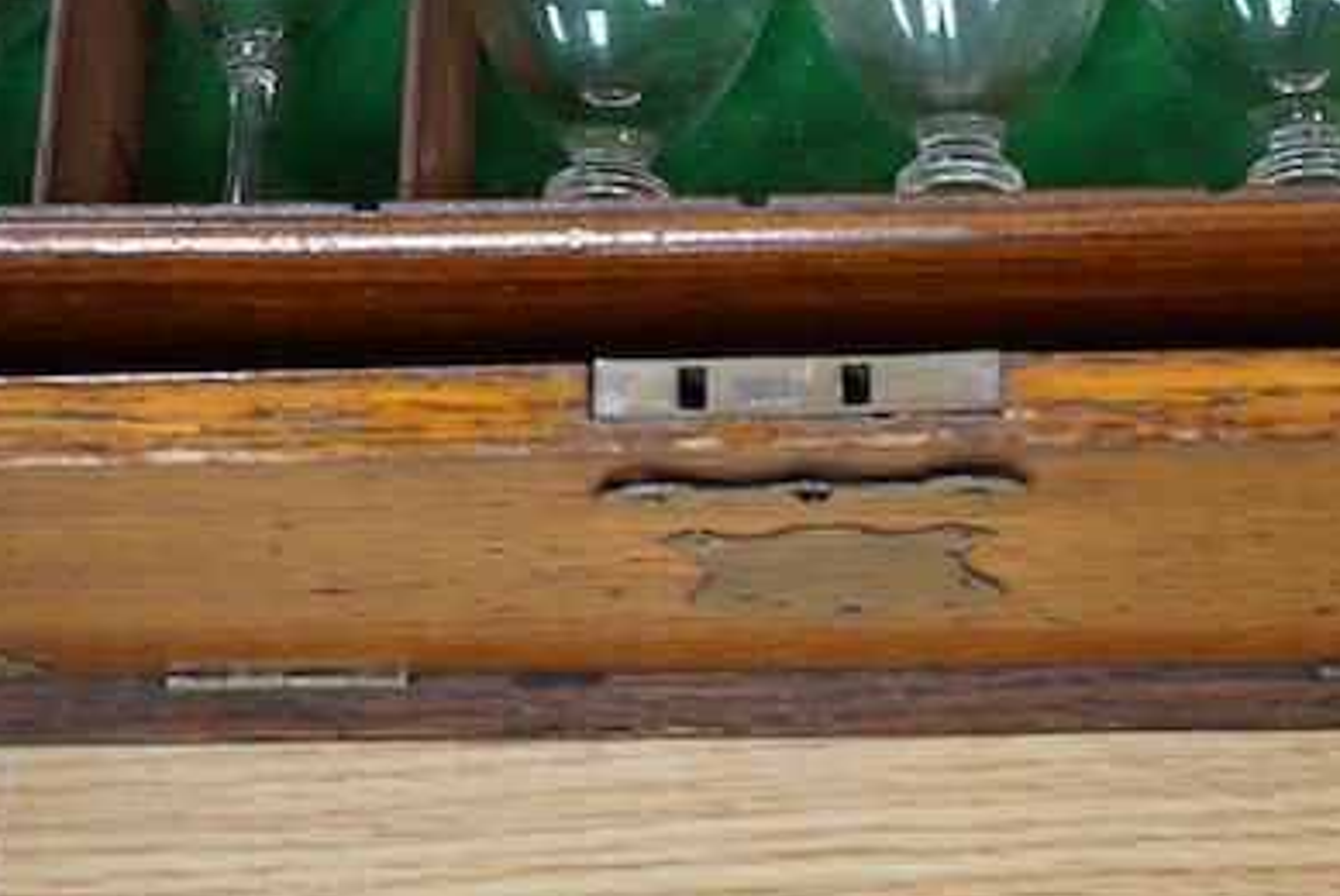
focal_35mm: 104
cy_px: 79
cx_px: 813
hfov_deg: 19.6
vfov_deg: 13.1
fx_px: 3874
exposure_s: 1/125
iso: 1250
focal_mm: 30
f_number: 3.5
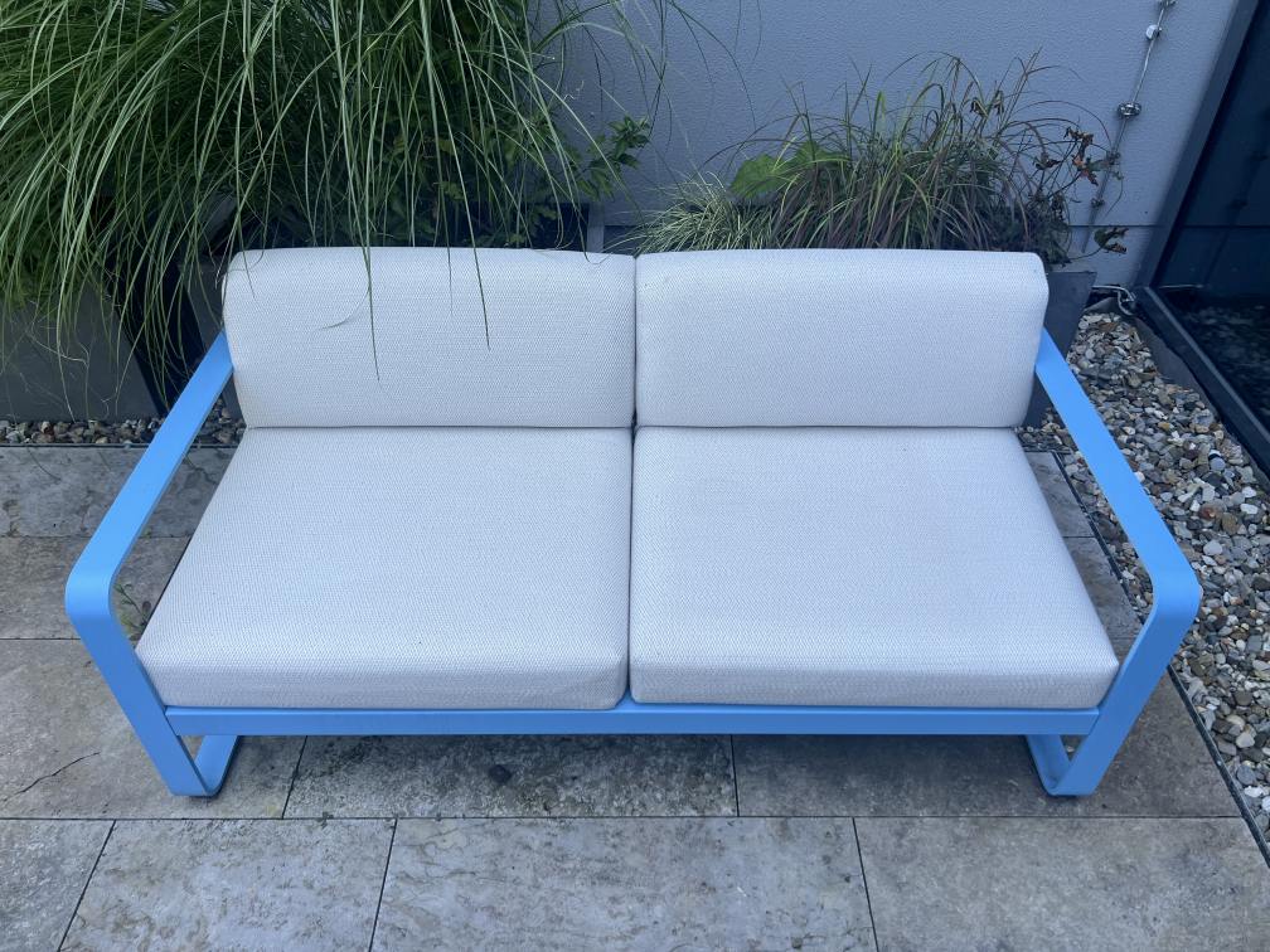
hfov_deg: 67.3
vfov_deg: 53.1
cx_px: 635
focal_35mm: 26
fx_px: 954
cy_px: 476
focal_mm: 5.7
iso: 50
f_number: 1.5
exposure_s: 1/718
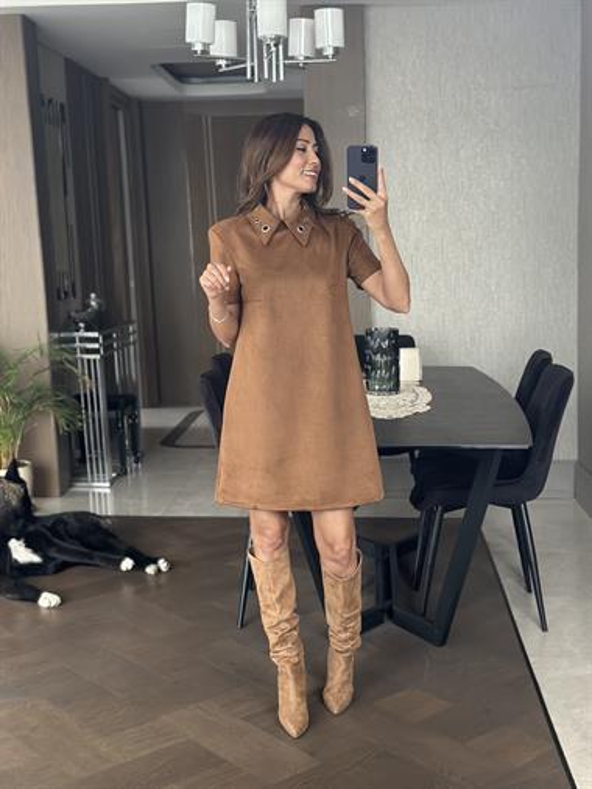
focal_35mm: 48
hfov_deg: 30.3
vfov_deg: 39.6
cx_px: 296
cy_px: 394
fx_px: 1094
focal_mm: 6.86
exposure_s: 1/40
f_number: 1.78
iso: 500
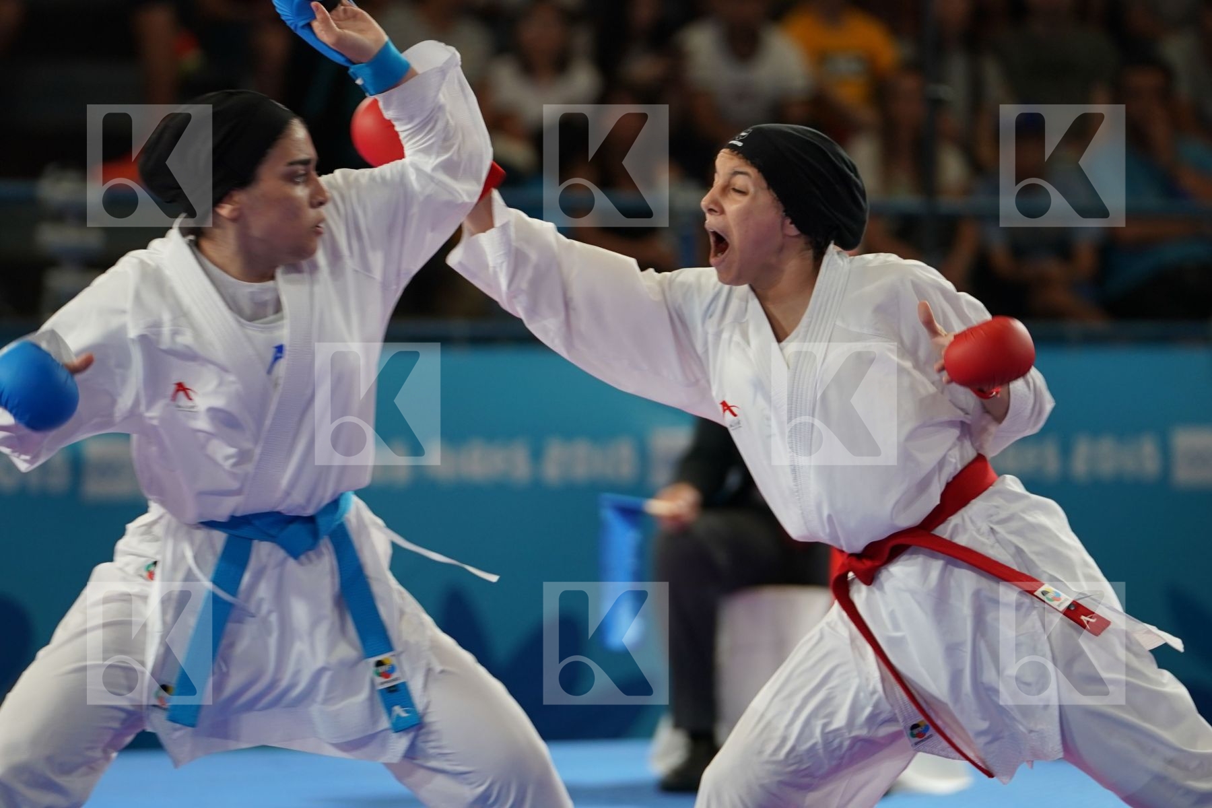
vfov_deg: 5.6
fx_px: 8281
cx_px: 606
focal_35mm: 246
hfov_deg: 8.4
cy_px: 404
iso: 640
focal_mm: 164
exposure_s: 1/500
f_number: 2.8
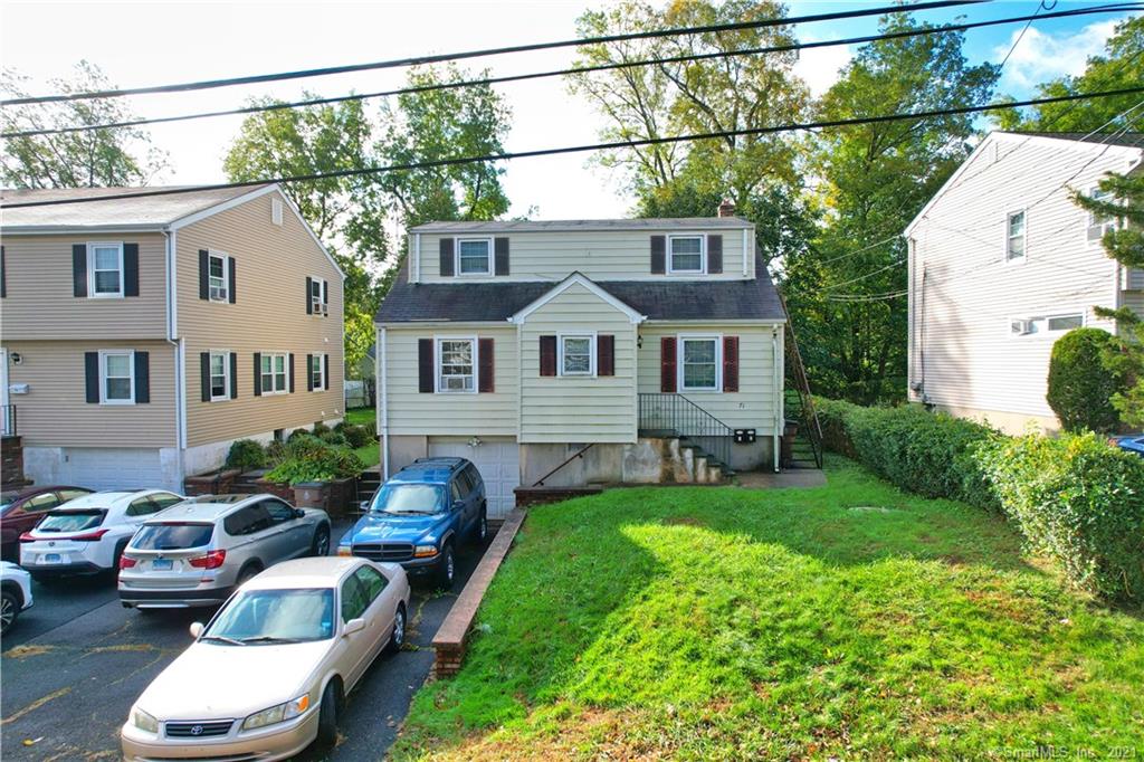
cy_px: 381
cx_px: 572
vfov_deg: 57.2
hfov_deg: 78.6
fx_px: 699
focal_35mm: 22
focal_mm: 8.4
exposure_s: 1/800
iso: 100
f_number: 2.8
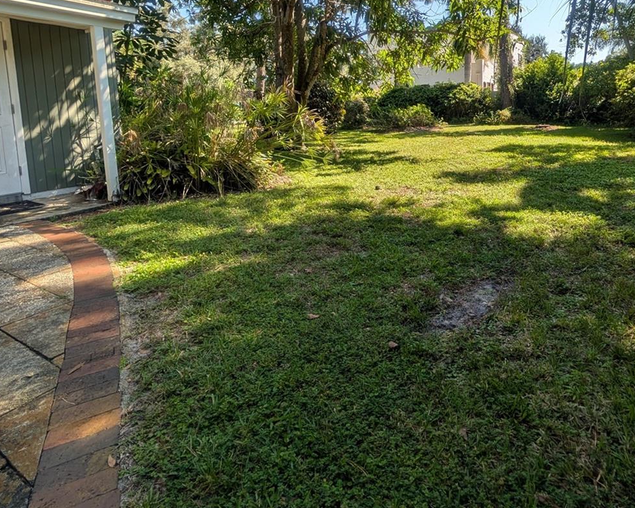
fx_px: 357
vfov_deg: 67.4
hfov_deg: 81.5
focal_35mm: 19
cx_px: 403
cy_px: 142
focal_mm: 2.02
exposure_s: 1/1626
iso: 51
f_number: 1.7
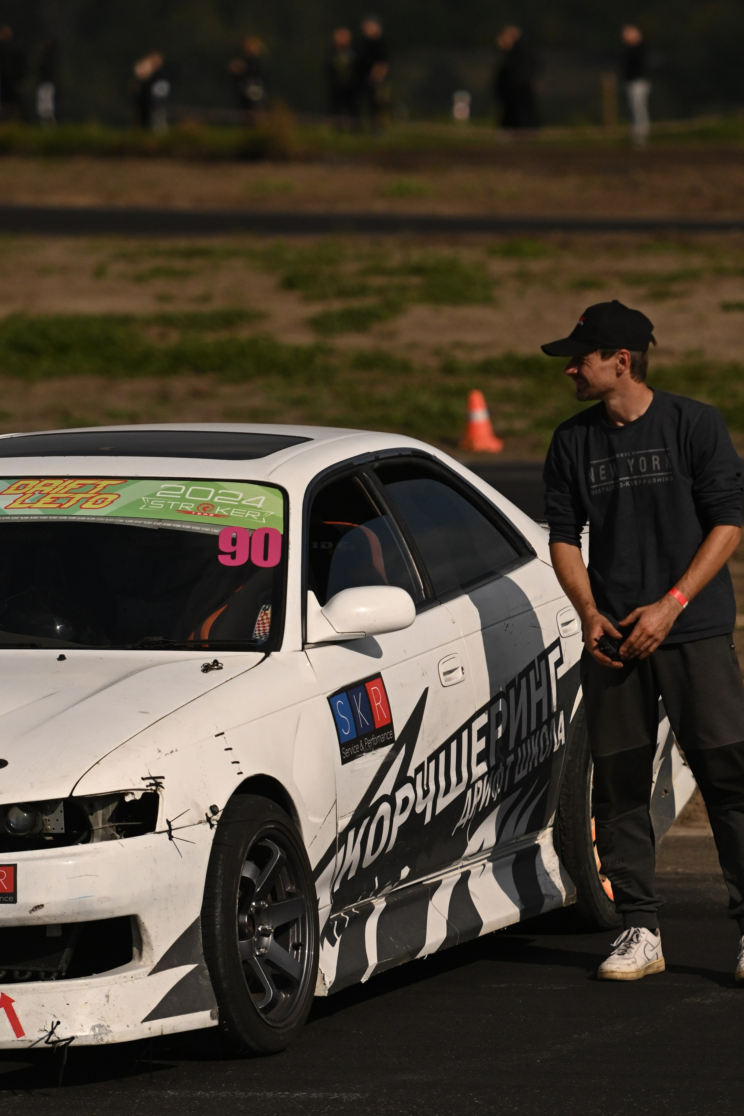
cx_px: 422
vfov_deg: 6.8
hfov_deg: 4.6
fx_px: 9363
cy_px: 629
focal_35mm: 302
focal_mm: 170
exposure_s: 1/32000
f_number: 2.8
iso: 450
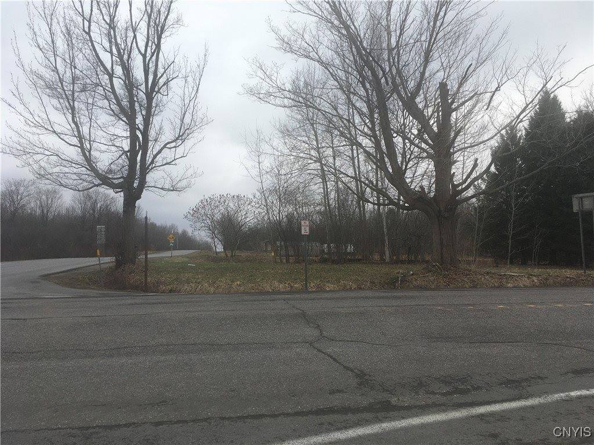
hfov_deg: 61.7
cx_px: 297
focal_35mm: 29
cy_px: 222
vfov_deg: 48.2
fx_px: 498
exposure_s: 1/1876
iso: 25
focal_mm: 4.15
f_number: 2.2
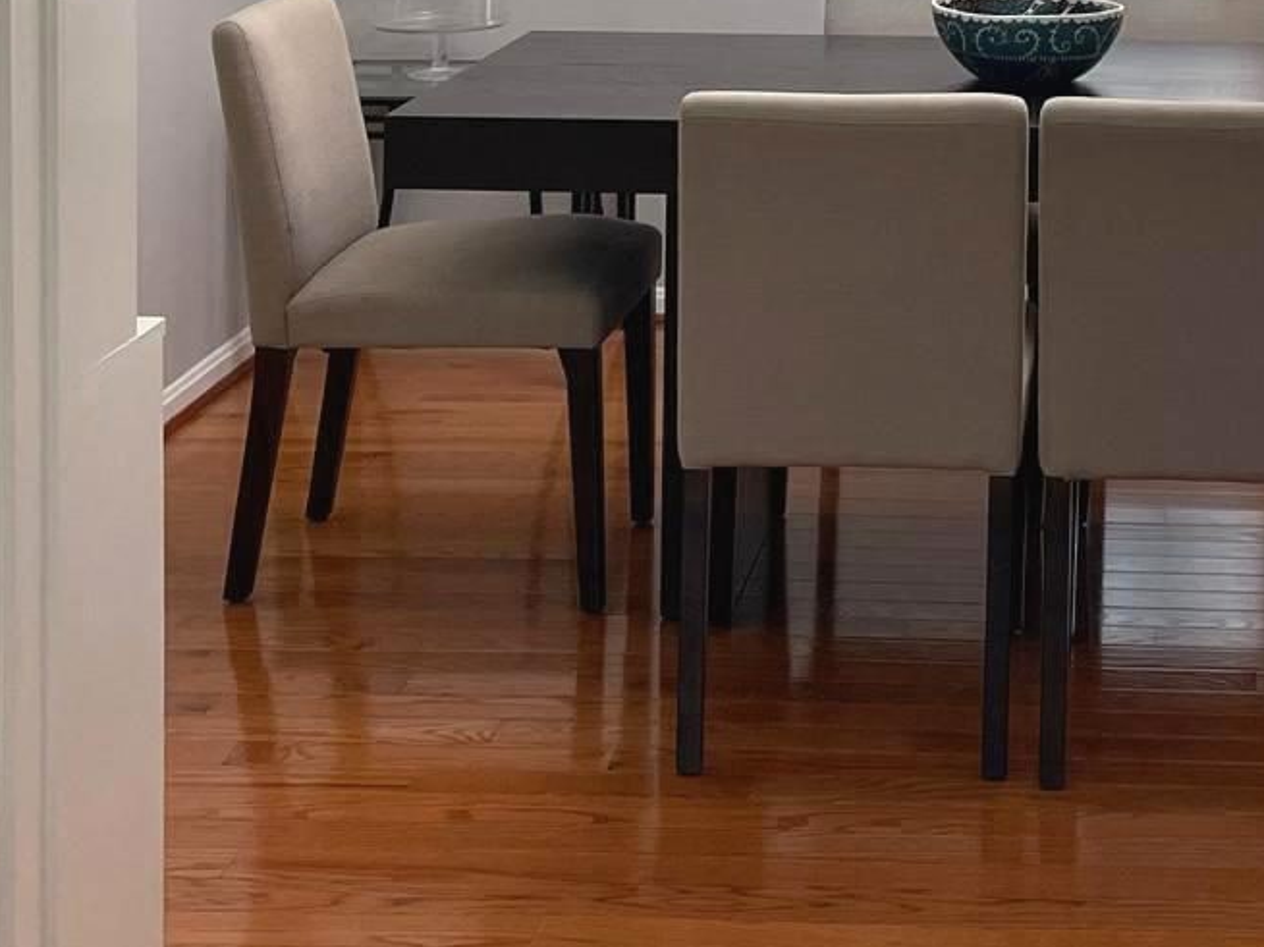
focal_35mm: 80
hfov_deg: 24.0
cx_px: 1040
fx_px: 2921
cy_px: -328
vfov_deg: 17.2
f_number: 1.6
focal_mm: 5.1
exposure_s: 1/120
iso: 125
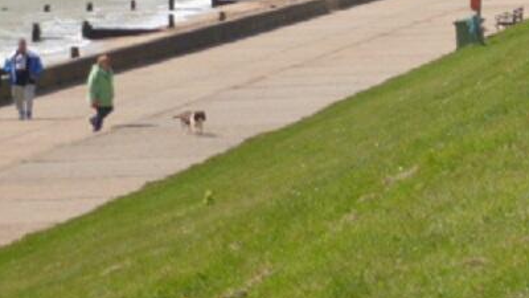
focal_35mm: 315
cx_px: 611
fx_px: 4418
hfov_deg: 6.8
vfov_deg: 3.8
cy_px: -98
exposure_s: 1/400
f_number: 5.1
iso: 100
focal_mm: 20.2
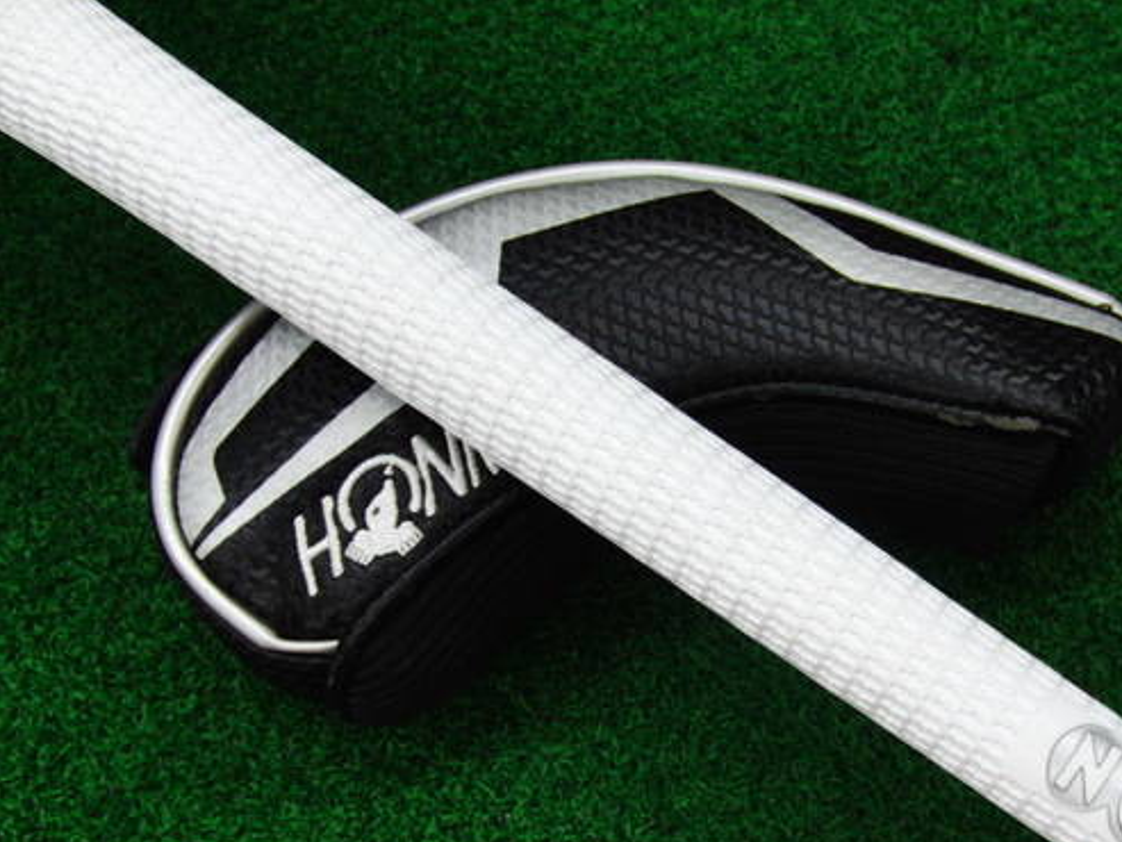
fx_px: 1556
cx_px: 726
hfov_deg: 39.3
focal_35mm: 48
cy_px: 507
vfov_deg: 30.2
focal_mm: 6.42
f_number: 3.6
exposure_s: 1/80
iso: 320
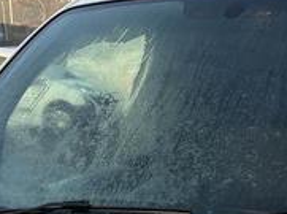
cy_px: 382
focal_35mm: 129
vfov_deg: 10.7
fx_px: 1067
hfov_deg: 15.3
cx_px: 190
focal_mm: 5.96
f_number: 1.6
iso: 50
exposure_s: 1/419
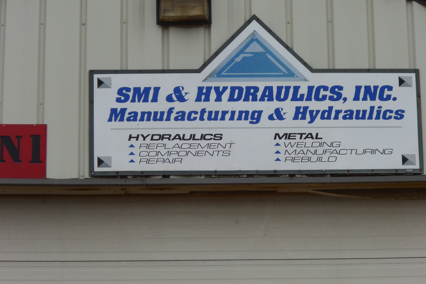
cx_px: 212
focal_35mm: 163
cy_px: 150
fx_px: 1929
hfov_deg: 12.6
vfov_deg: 8.4
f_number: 6.5
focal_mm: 27.6
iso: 200
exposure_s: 1/250
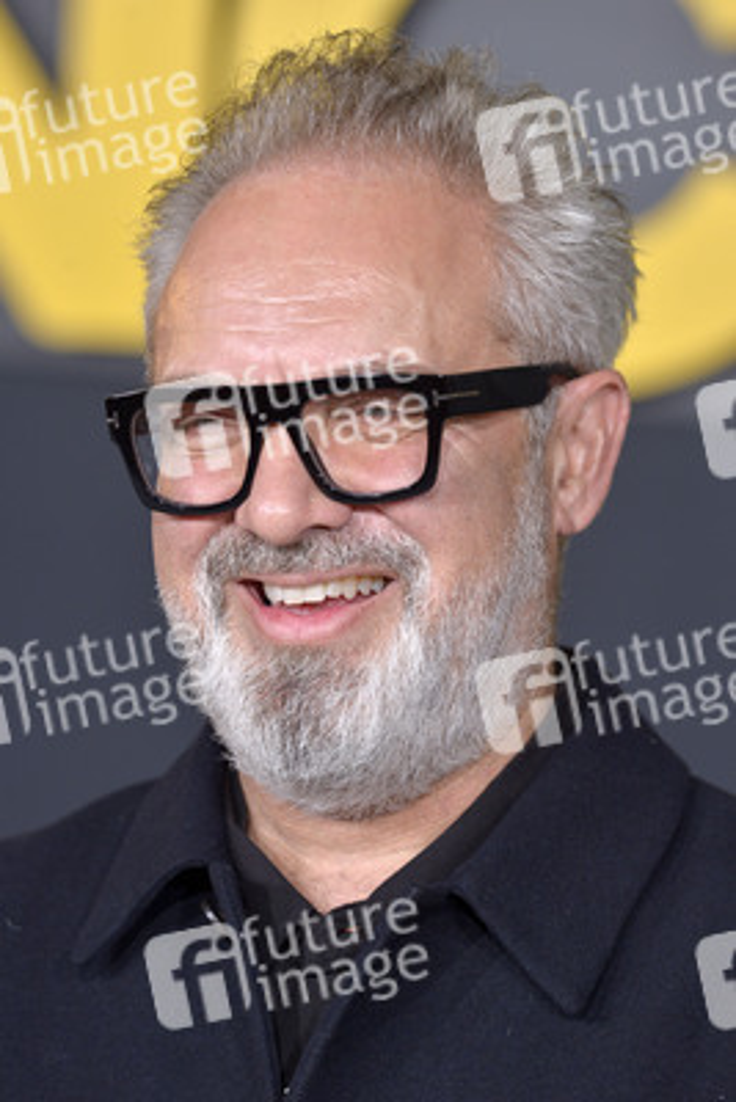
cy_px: 551
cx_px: 368
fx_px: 9191
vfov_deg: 6.9
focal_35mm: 300
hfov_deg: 4.6
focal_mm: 300
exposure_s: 1/500
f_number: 6.3
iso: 400
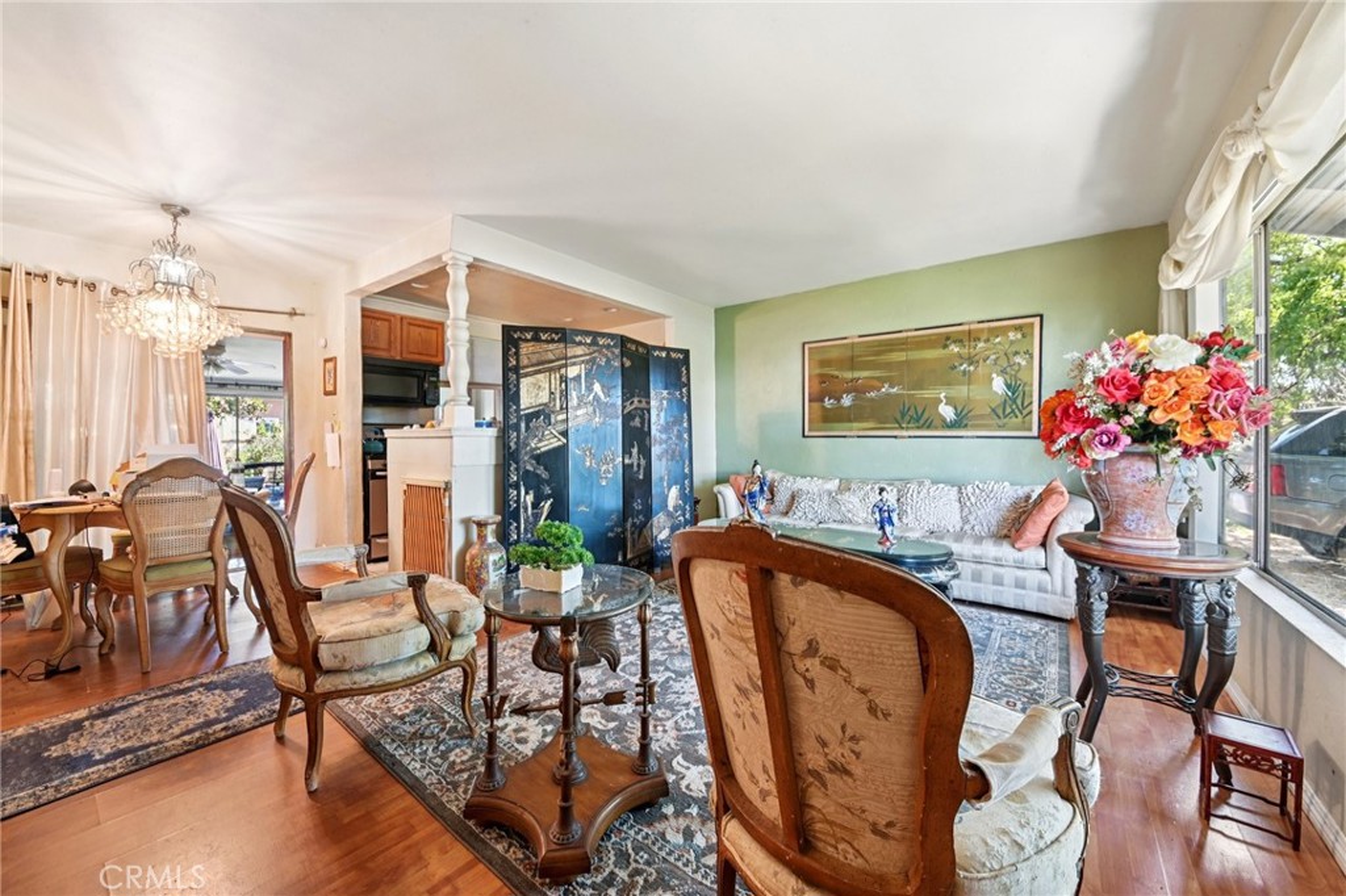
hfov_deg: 108.3
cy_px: 448
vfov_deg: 85.4
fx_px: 486
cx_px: 673
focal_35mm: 13
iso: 250
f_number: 8
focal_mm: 13
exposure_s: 1/3.33
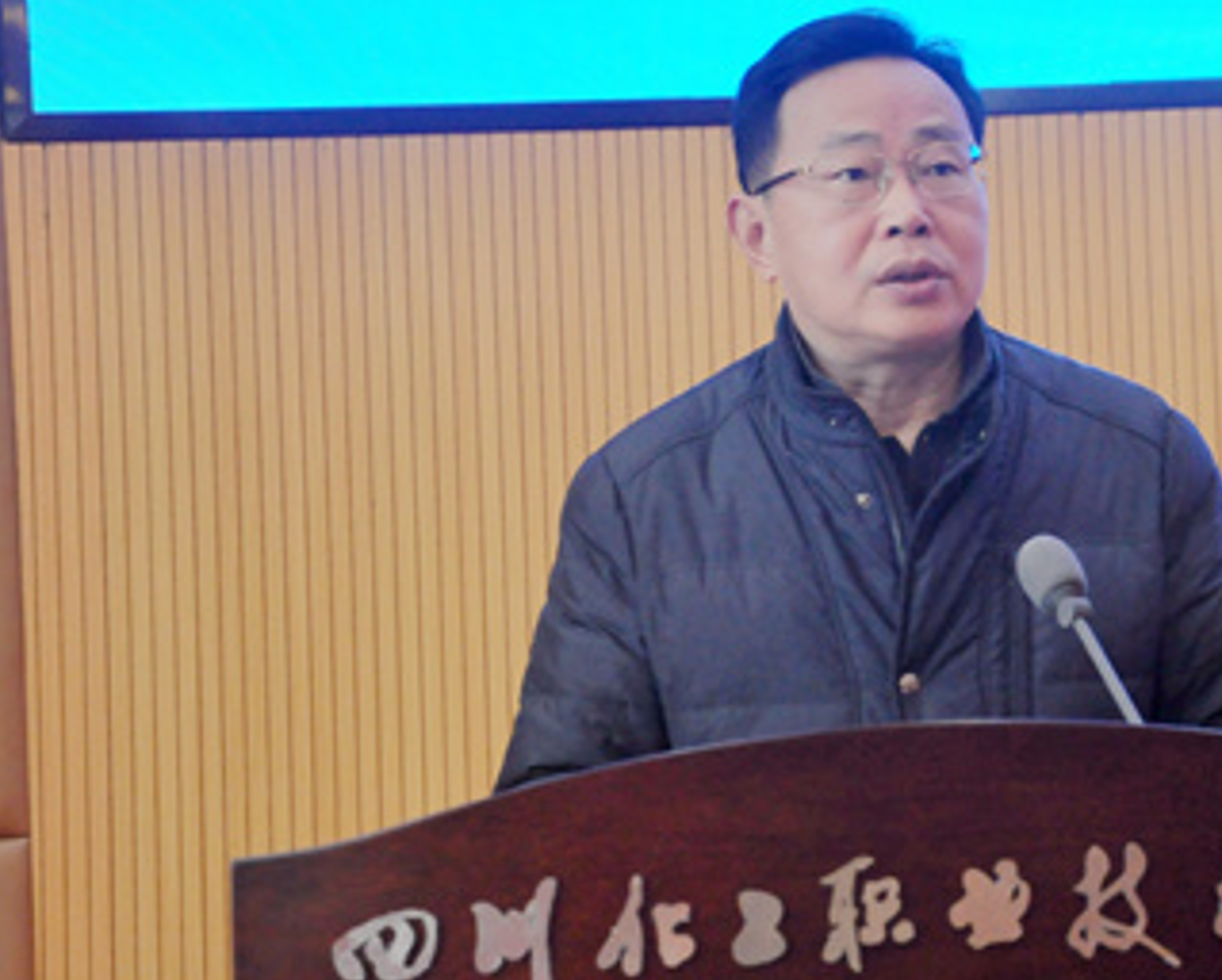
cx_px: 954
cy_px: 479
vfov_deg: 13.7
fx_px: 4086
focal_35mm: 113
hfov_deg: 16.9
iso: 1000
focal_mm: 45
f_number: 4.8
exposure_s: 1/60
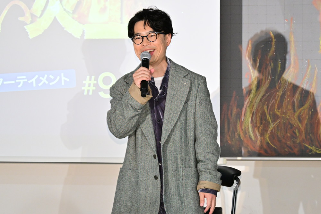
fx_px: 1605
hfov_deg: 11.4
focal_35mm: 180
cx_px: 160
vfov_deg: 7.6
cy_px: 107
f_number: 6.3
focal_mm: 120
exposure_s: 1/200
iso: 3200
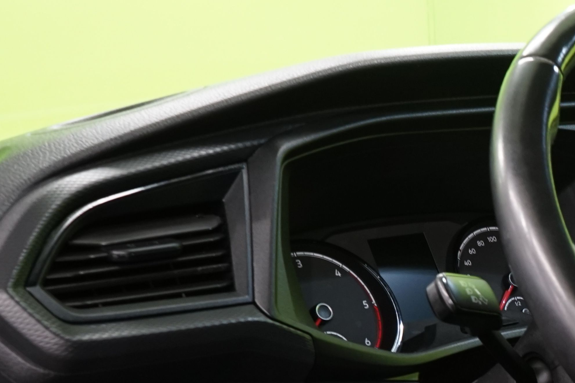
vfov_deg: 15.8
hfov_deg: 21.3
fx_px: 1358
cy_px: 375
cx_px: 775
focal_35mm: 85
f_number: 9
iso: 800
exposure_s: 1/6
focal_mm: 28
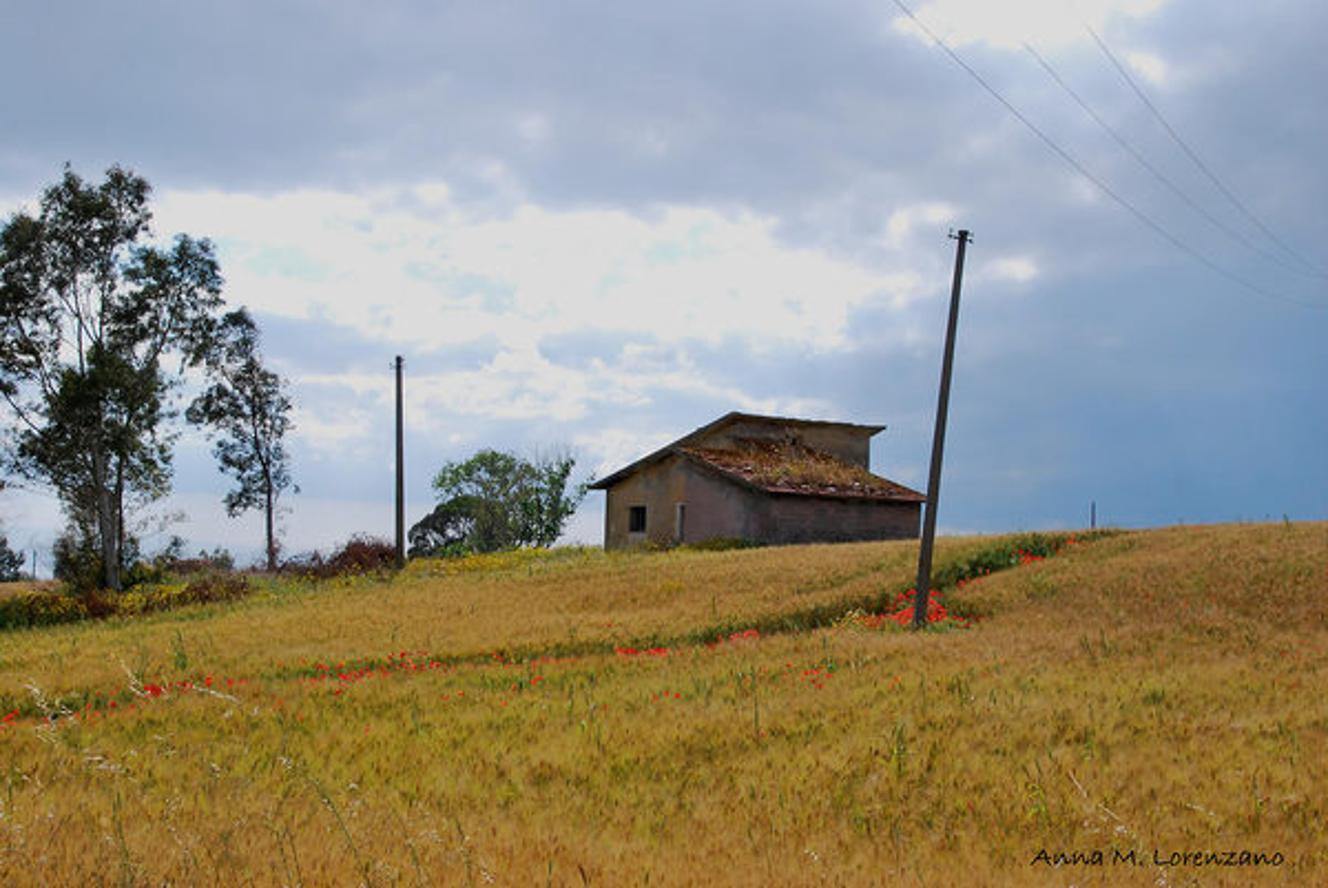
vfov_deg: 22.7
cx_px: 664
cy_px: 444
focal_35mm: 60
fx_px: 2215
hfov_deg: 33.4
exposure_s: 1/125
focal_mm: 40
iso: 200
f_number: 18
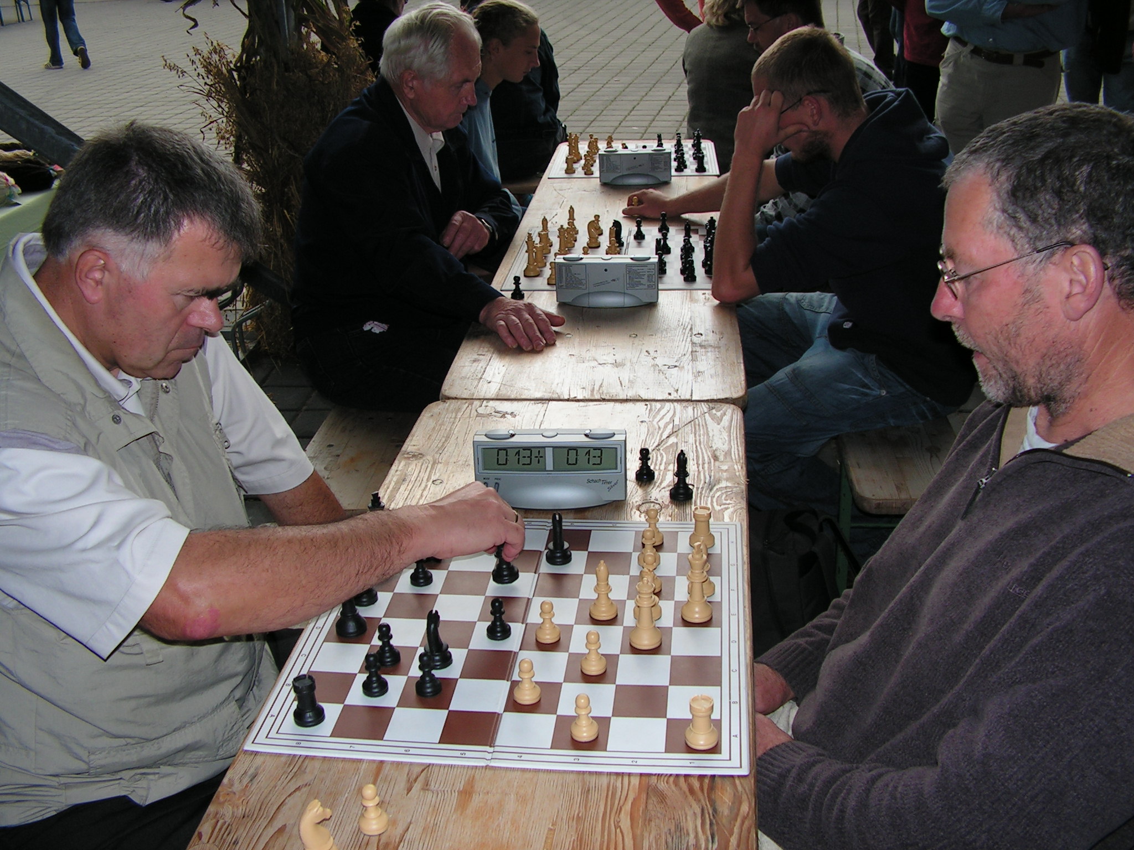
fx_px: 1179
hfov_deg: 51.4
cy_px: 425
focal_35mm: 36
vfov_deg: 39.7
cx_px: 567
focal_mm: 6
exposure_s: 1/400
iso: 64
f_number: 3.2
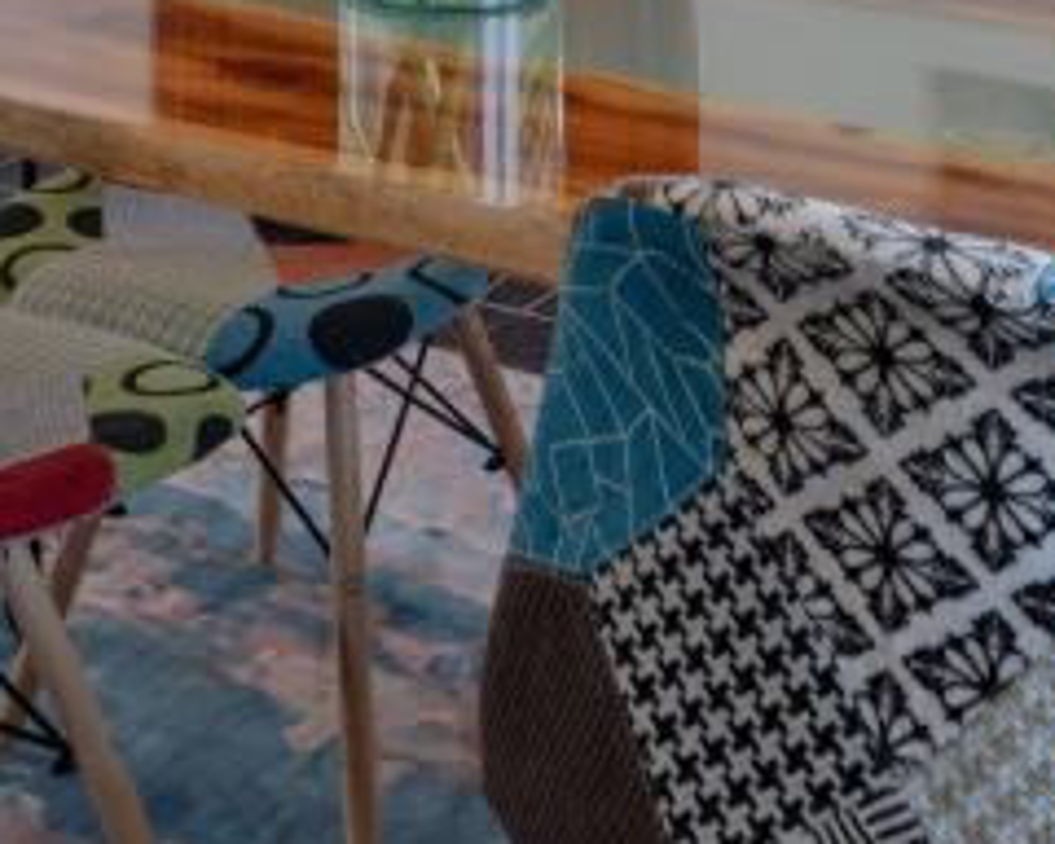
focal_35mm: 68
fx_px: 2123
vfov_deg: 19.0
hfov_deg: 27.9
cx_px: 558
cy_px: -521
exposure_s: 1/15
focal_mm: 17
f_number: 8
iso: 400
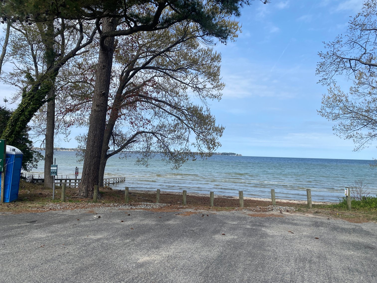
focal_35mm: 26
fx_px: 283
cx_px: 188
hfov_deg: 67.3
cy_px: 142
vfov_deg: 53.1
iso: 32
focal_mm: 4.25
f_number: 1.8
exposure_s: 1/3300
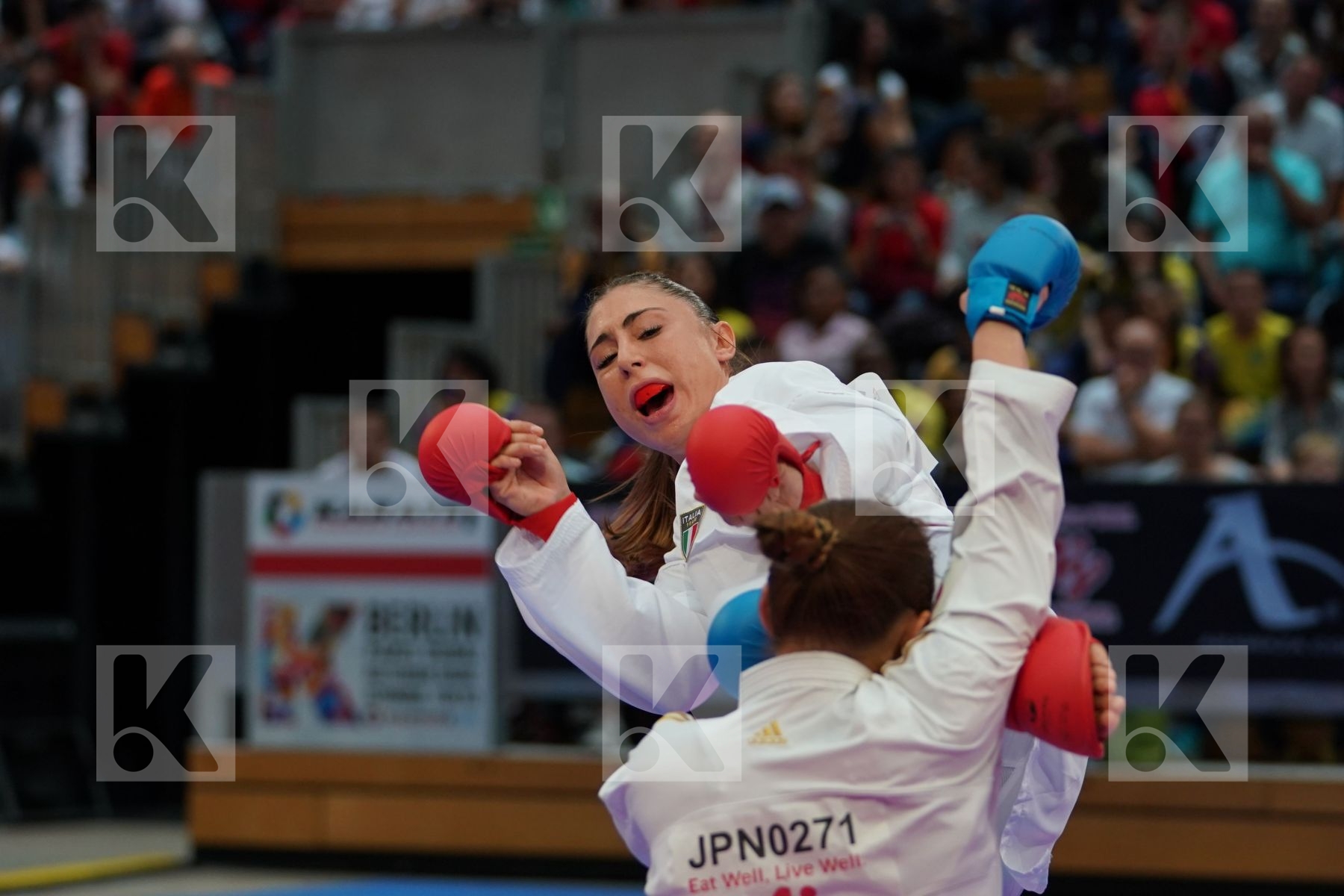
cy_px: 448
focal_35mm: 157
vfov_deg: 8.7
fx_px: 5861
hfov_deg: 13.1
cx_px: 672
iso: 1250
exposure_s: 1/1000
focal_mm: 105
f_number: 2.8
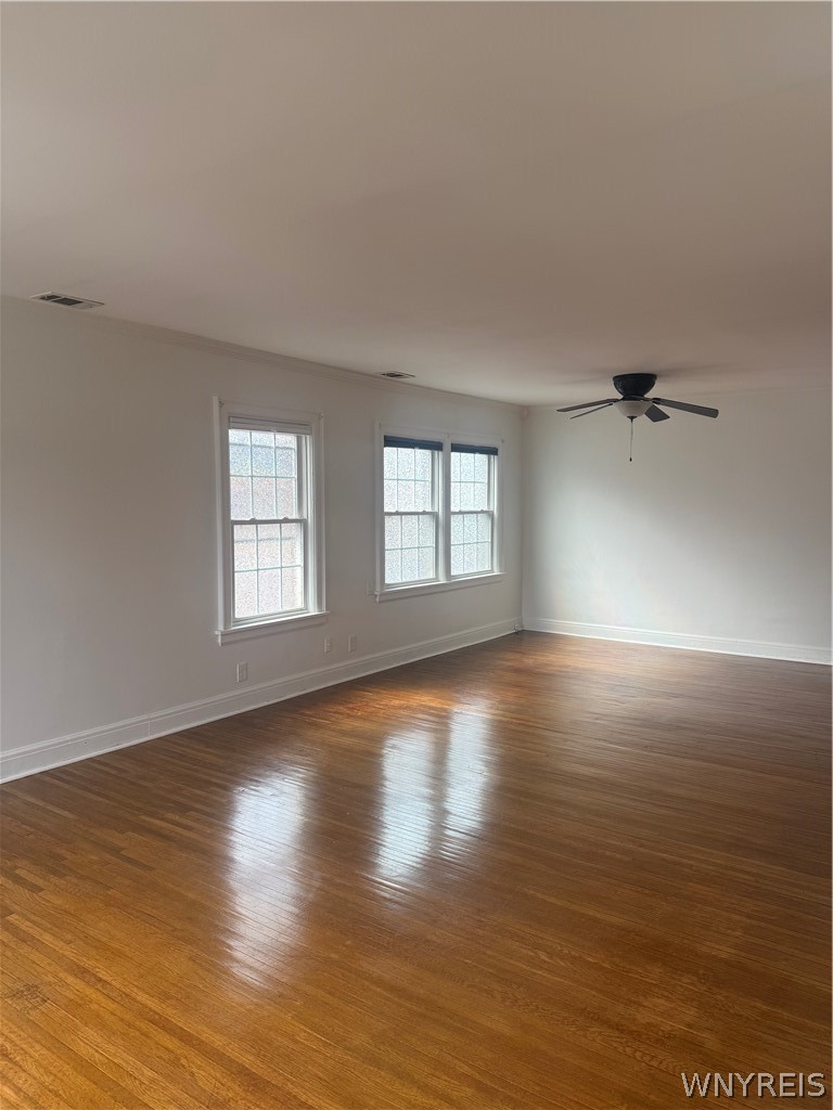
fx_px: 770
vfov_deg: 71.6
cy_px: 555
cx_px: 416
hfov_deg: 56.8
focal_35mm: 24
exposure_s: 1/374
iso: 80
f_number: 1.78
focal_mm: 6.76
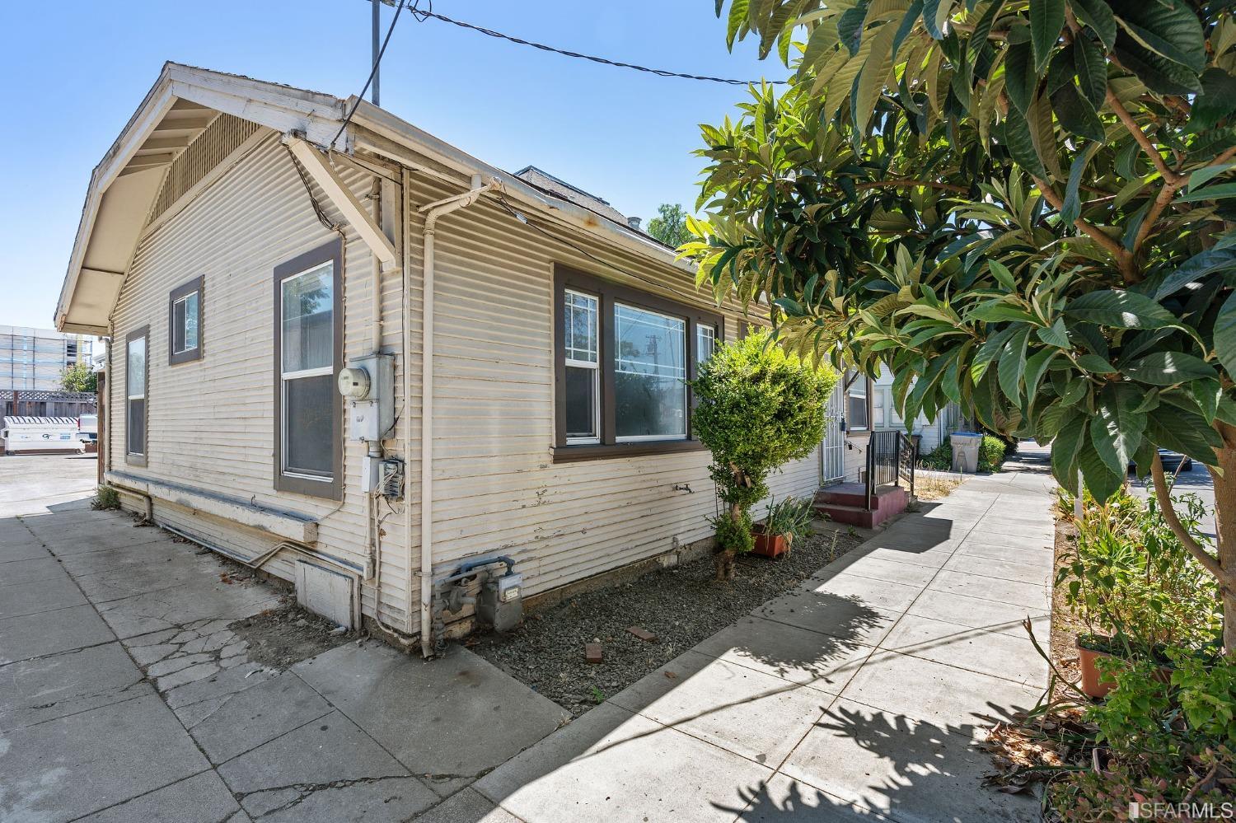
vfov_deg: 73.7
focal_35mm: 16
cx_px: 618
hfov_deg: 96.8
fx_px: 549
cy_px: 412
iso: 100
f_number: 7.1
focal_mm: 16
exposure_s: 1/200
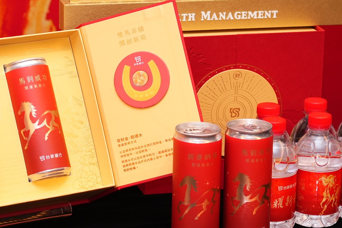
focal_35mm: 162
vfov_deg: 8.5
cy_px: 146
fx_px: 1539
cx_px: 133
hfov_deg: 12.7
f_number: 4
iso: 1600
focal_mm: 78
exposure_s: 1/160
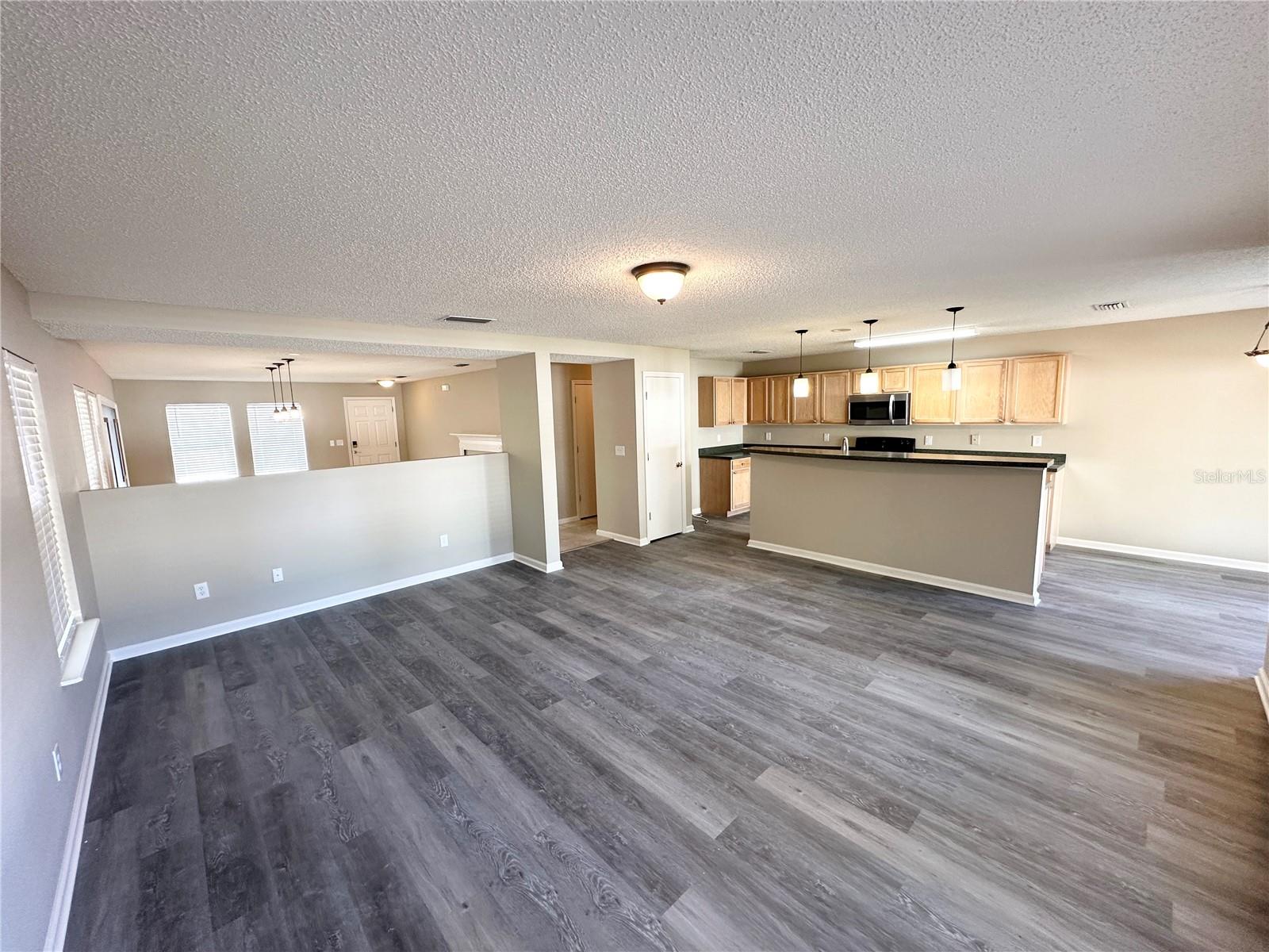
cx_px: 634
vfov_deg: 85.7
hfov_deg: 102.1
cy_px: 476
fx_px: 513
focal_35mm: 14
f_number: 2.2
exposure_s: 1/60
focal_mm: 2.22
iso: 160
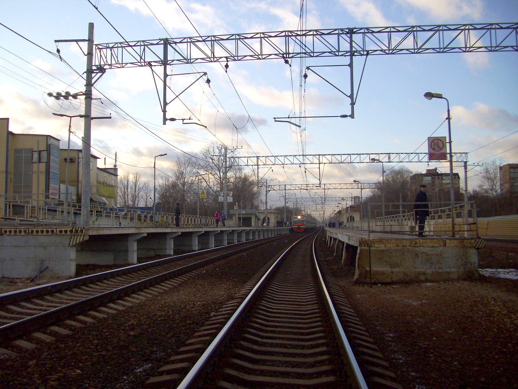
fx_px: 509
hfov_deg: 54.0
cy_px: 194
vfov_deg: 41.8
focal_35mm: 34
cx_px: 259
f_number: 2.9
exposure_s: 1/500
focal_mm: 5.7
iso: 80
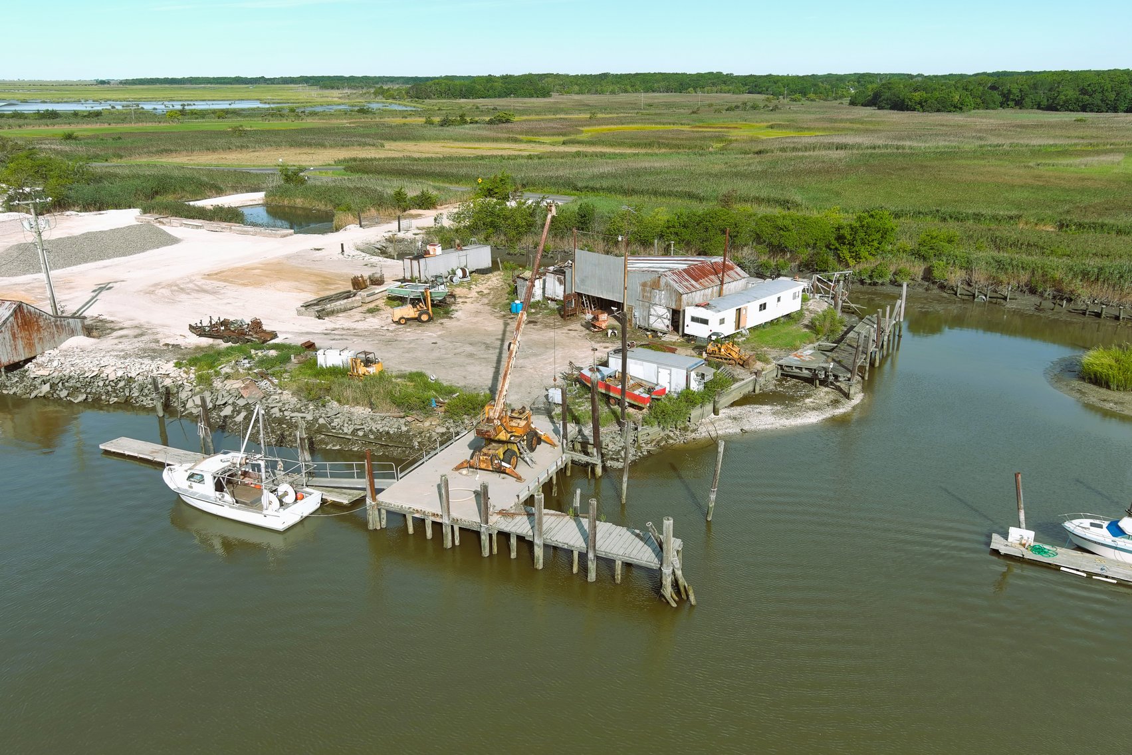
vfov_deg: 45.0
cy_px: 378
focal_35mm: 29
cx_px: 566
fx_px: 912
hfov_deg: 63.7
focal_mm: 10.57
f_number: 2.8
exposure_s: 1/1000
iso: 100
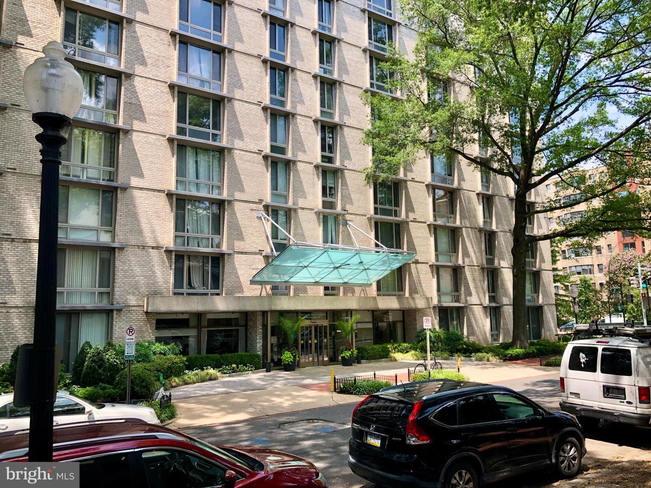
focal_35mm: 28
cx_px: 326
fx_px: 527
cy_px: 244
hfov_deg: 63.4
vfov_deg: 49.7
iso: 20
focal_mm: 4
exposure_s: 1/466
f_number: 1.8
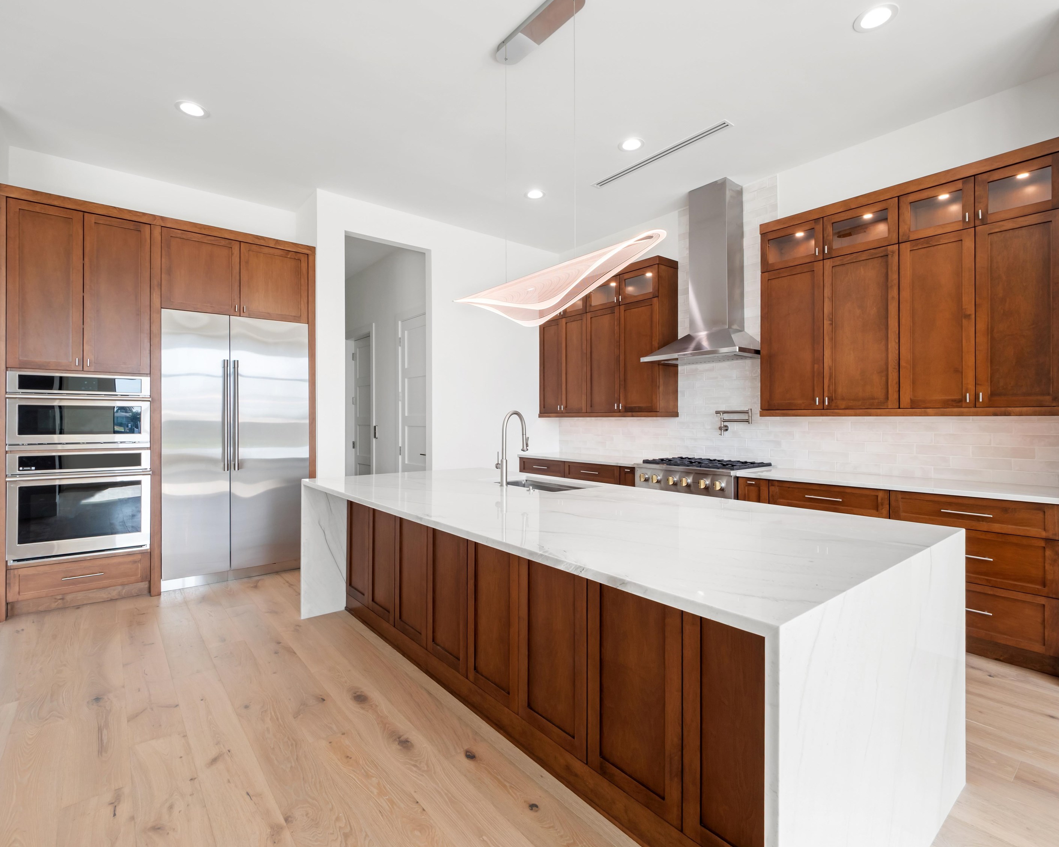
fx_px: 533
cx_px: 534
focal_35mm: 17
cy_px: 423
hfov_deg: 89.6
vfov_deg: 77.0
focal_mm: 8
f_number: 7.1
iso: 200
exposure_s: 1/15
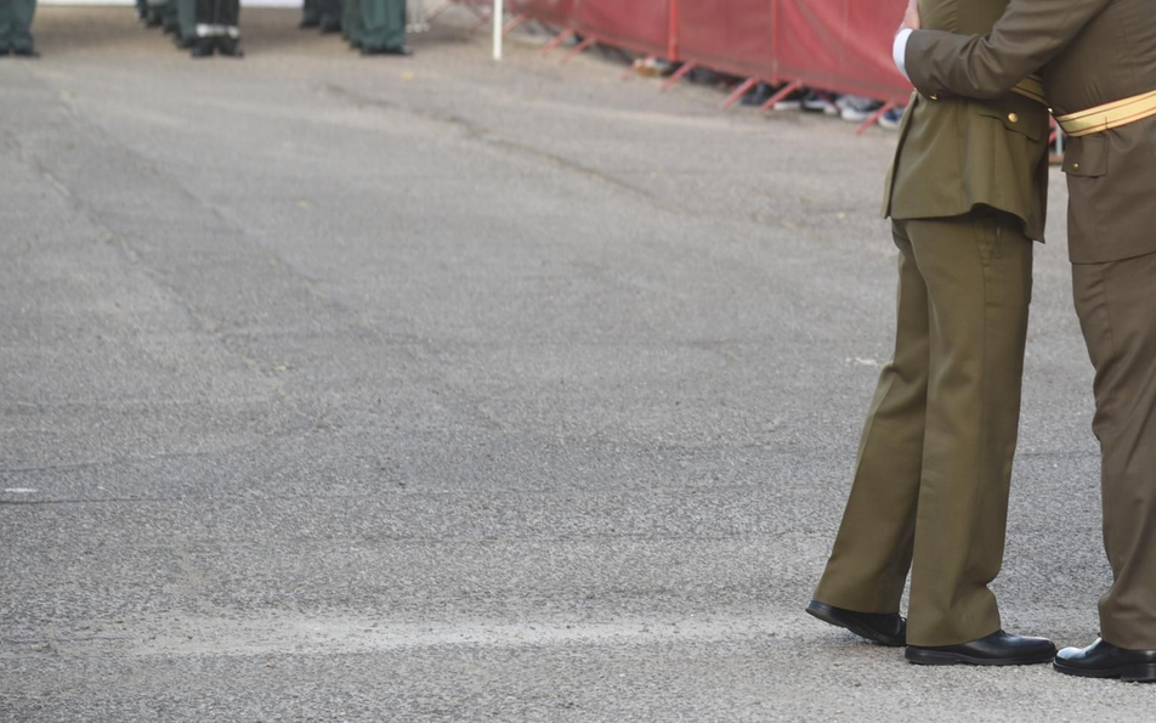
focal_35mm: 192
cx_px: 967
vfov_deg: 6.8
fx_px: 6049
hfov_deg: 10.9
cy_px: 107
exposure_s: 1/160
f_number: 4
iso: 125
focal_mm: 112
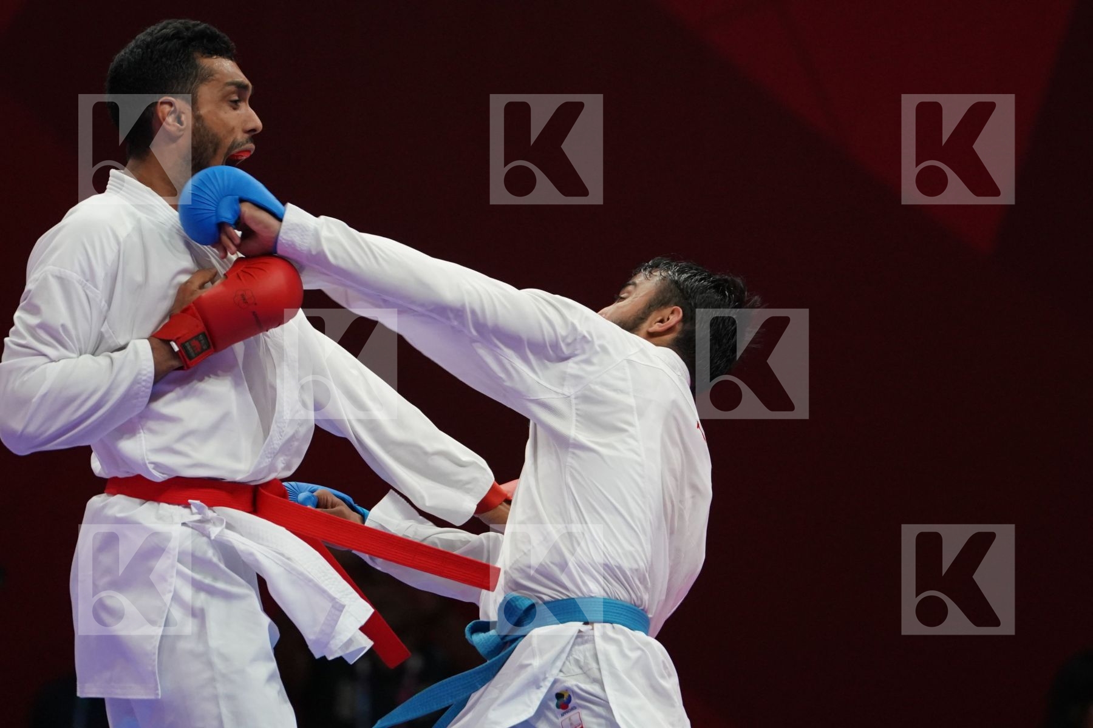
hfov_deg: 4.9
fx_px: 12751
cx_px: 546
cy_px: 364
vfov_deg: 3.3
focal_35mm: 420
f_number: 4
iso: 2500
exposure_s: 1/1000
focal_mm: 280
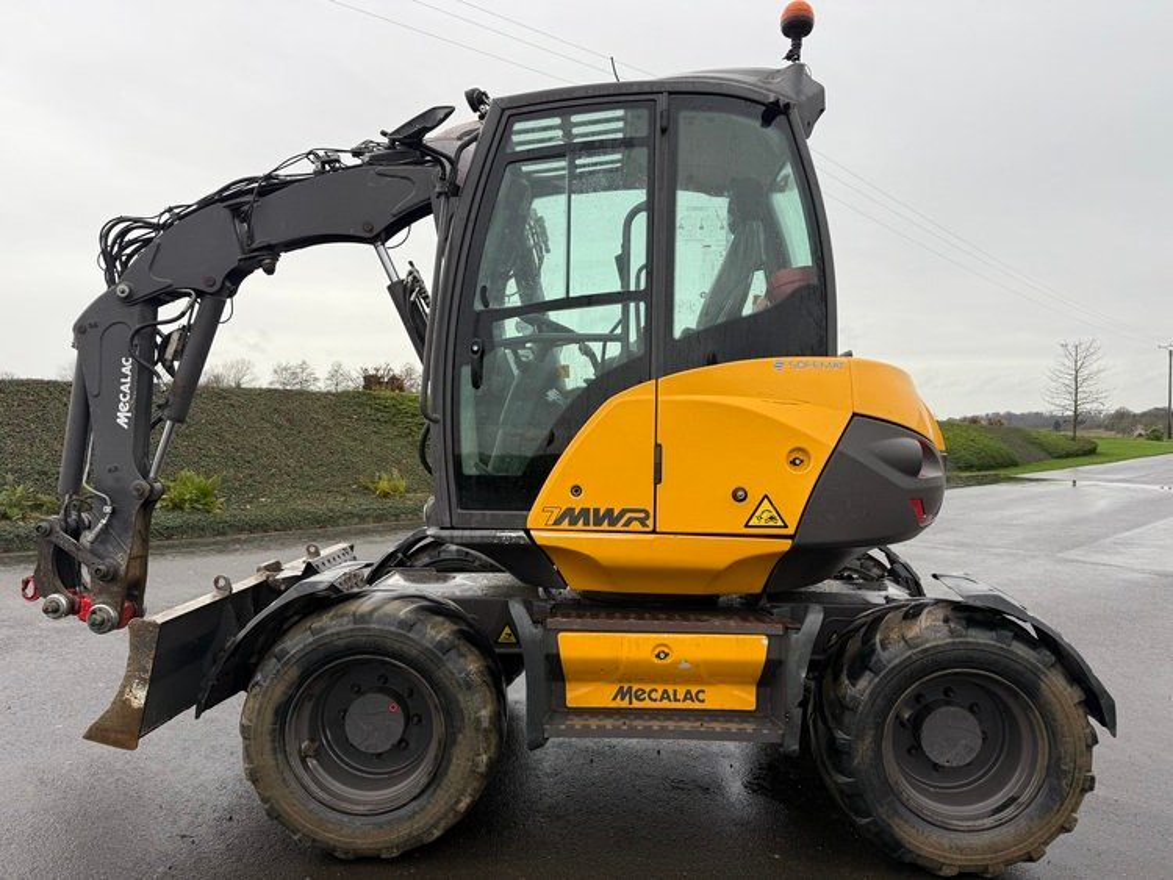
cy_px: 440
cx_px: 586
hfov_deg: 71.6
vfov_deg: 56.8
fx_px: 814
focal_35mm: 24
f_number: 1.78
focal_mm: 6.76
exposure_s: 1/179
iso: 64
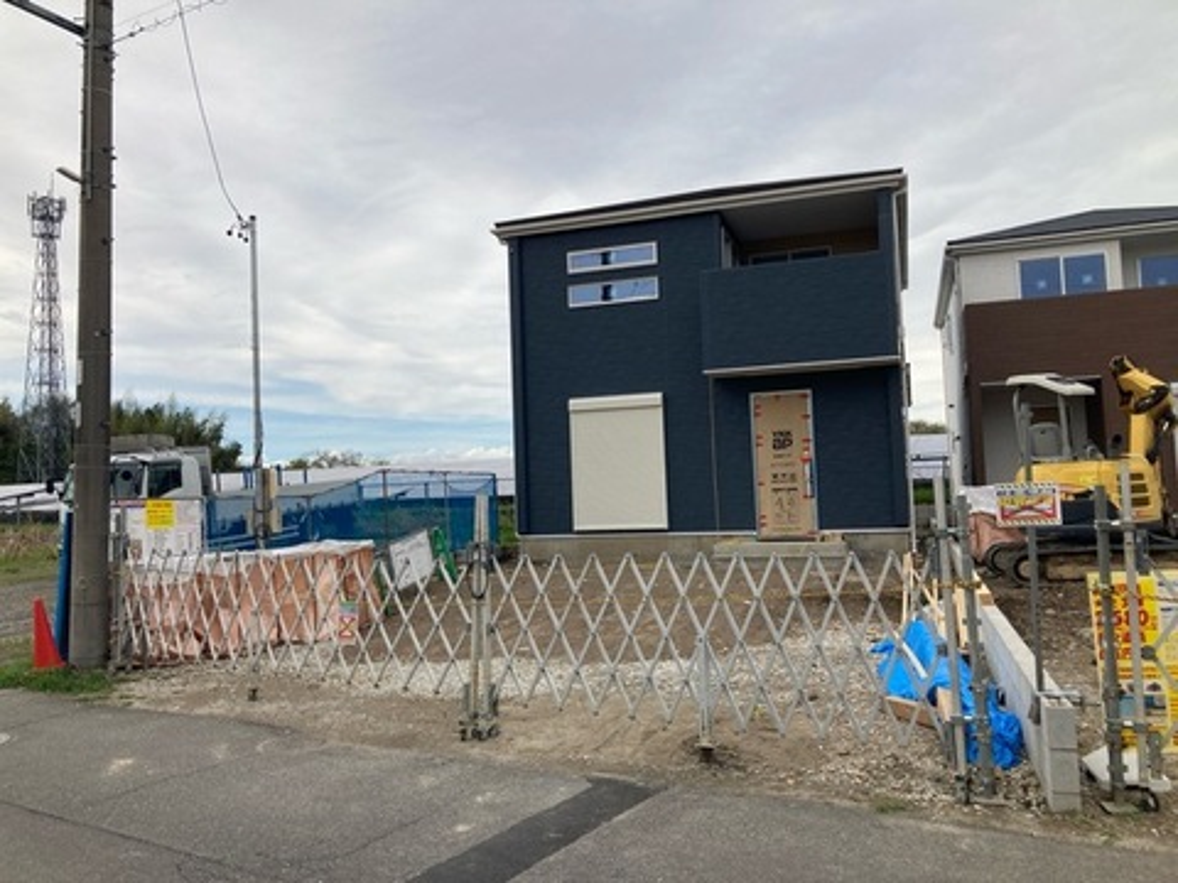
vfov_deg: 49.7
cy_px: 442
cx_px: 589
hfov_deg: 63.4
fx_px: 953
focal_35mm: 28
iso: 20
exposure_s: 1/2088
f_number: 1.8
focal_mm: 3.99
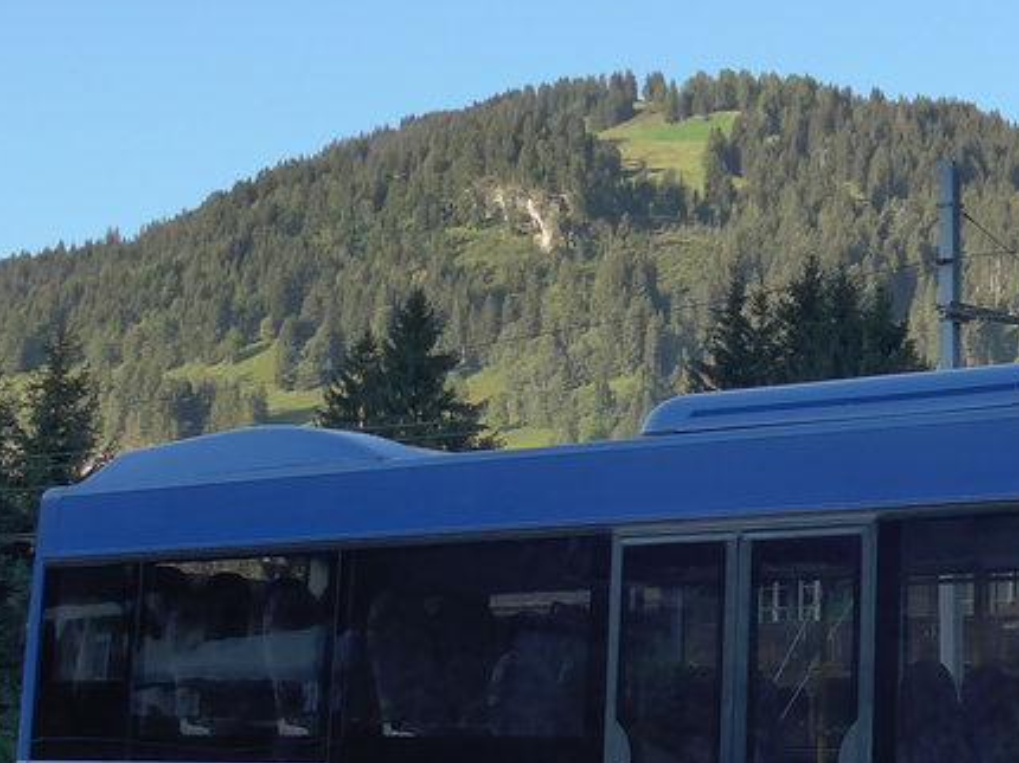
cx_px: 917
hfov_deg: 23.5
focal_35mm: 81
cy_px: 438
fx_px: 2383
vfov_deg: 18.2
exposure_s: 1/800
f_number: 2.5
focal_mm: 6
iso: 160
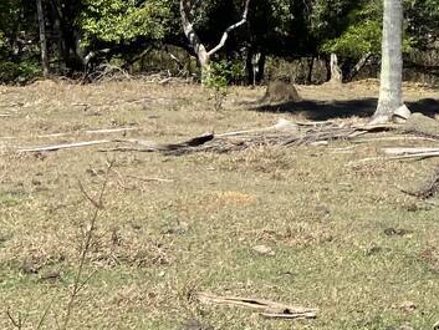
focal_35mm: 106
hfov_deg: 15.6
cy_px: 6
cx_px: 813
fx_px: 1345
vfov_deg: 13.8
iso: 32
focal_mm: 4.25
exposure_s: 1/2358
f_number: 1.8
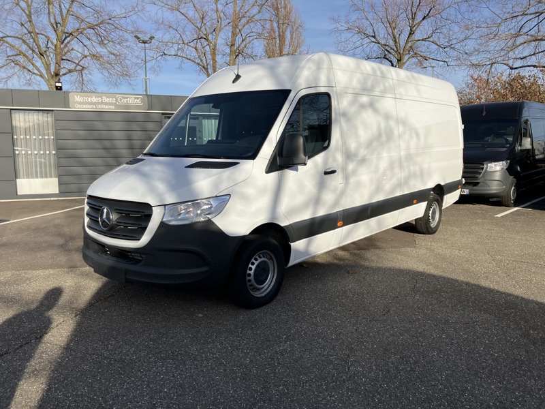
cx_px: 272
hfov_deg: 63.4
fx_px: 441
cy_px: 204
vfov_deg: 49.7
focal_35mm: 28
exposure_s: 1/2433
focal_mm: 3.99
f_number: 1.8
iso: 32
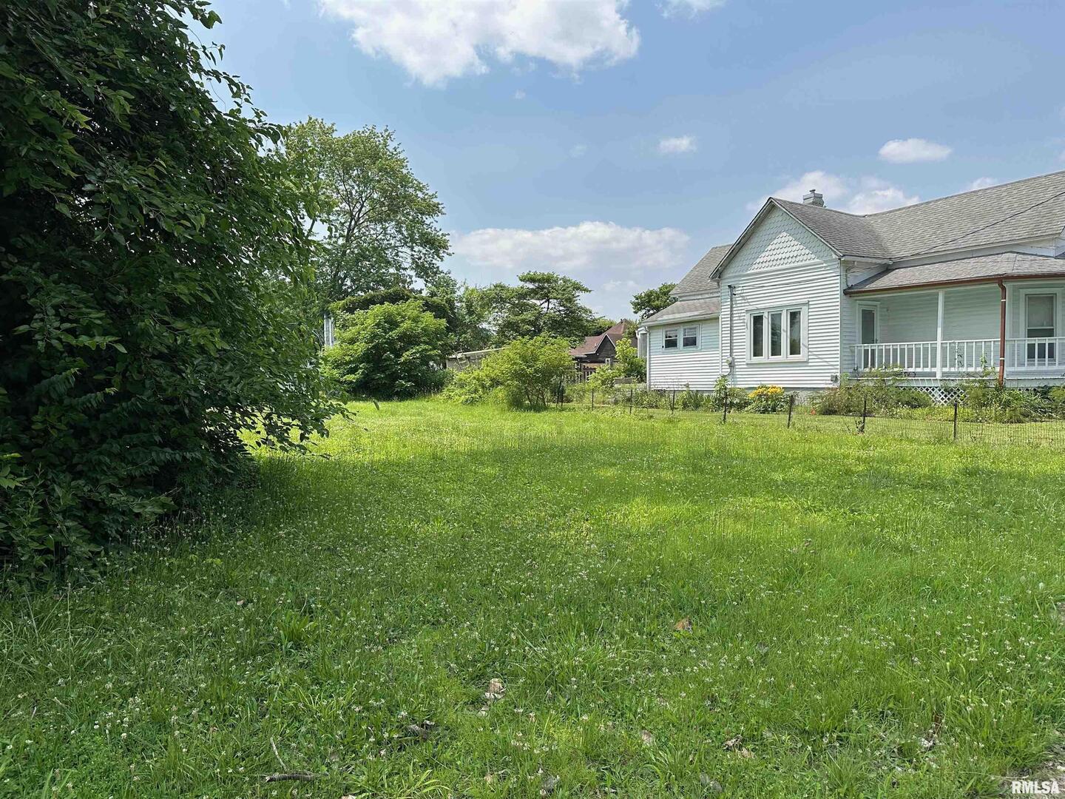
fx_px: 738
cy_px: 400
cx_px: 532
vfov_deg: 56.8
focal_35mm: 24
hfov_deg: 71.6
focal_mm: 6.86
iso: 80
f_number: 1.78
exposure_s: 1/4184
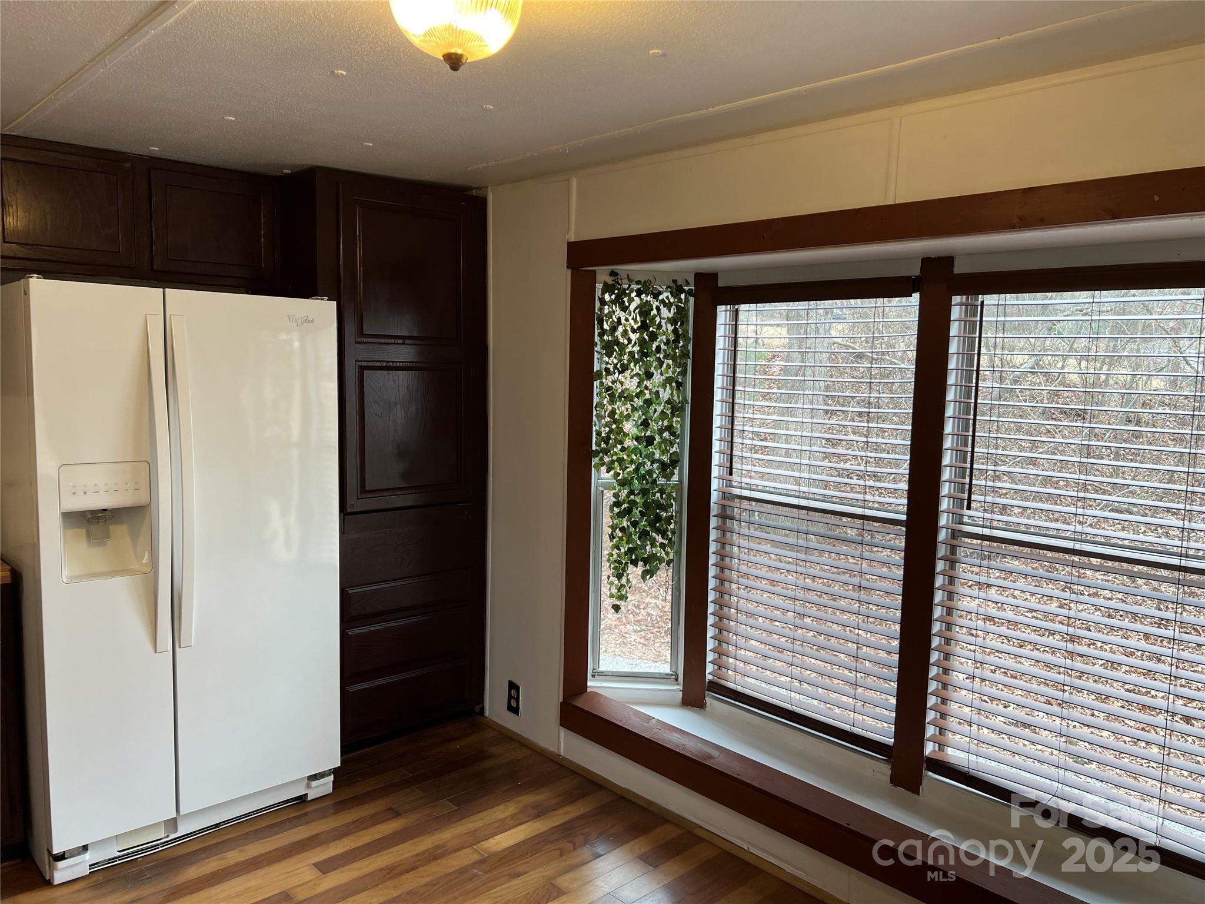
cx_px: 602
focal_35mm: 26
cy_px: 452
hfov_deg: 67.3
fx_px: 905
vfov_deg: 53.1
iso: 50
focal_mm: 5.7
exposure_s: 1/120
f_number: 1.5
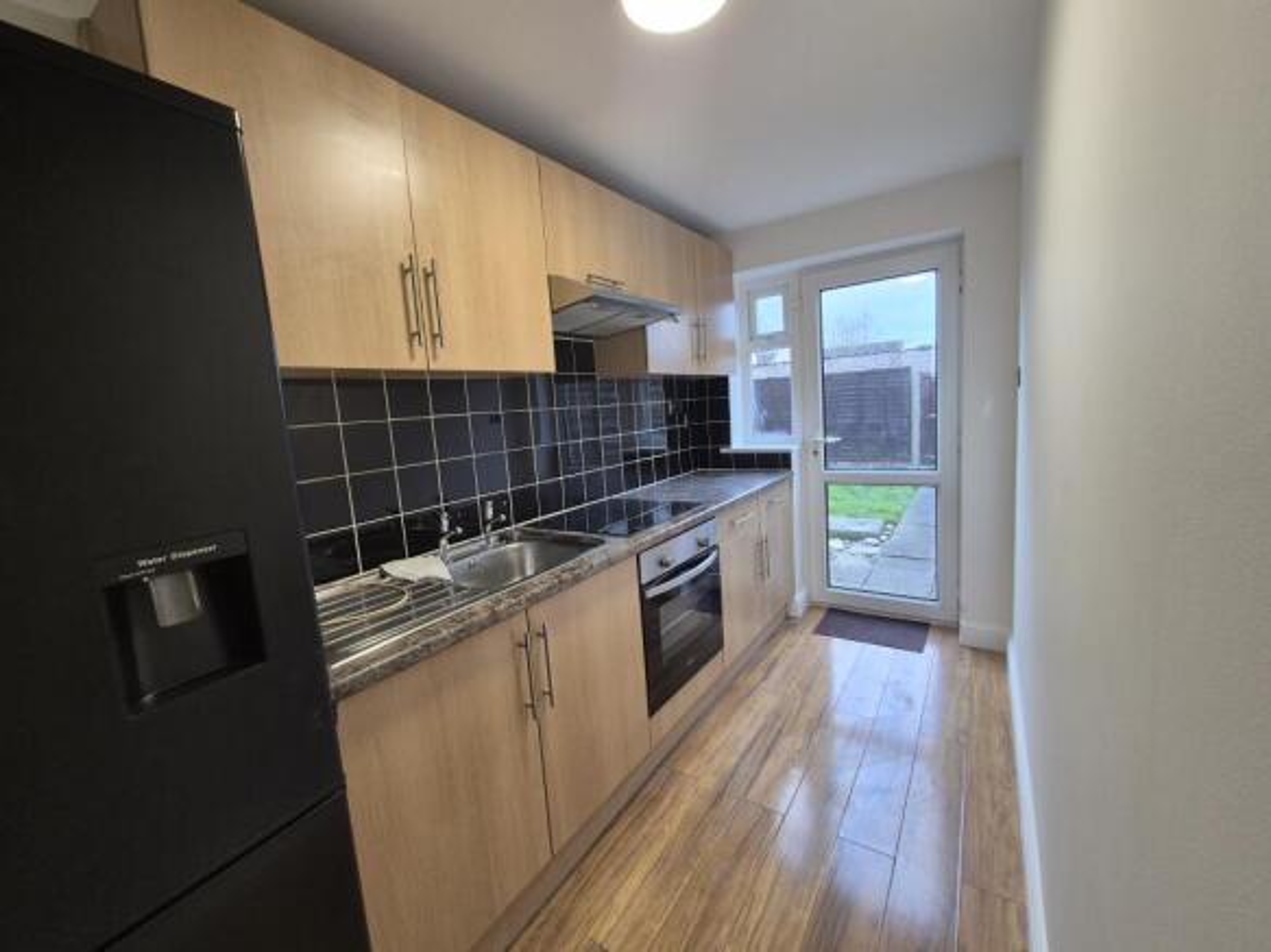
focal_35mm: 13
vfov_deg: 89.9
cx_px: 636
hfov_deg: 106.2
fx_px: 477
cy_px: 476
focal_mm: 2.2
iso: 125
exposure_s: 1/57
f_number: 2.2
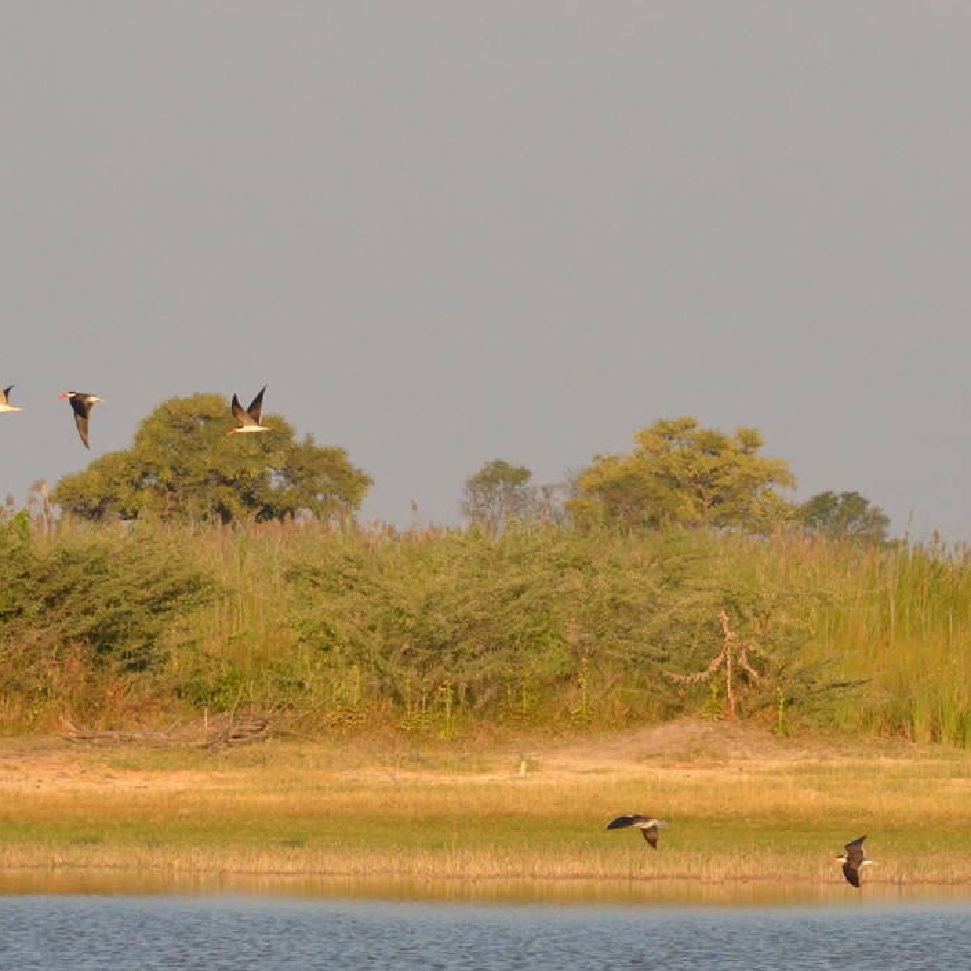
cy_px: 668
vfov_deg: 4.0
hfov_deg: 4.0
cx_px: 863
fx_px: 13773
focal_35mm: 434
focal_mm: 150
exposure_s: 1/2000
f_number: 11
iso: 2500
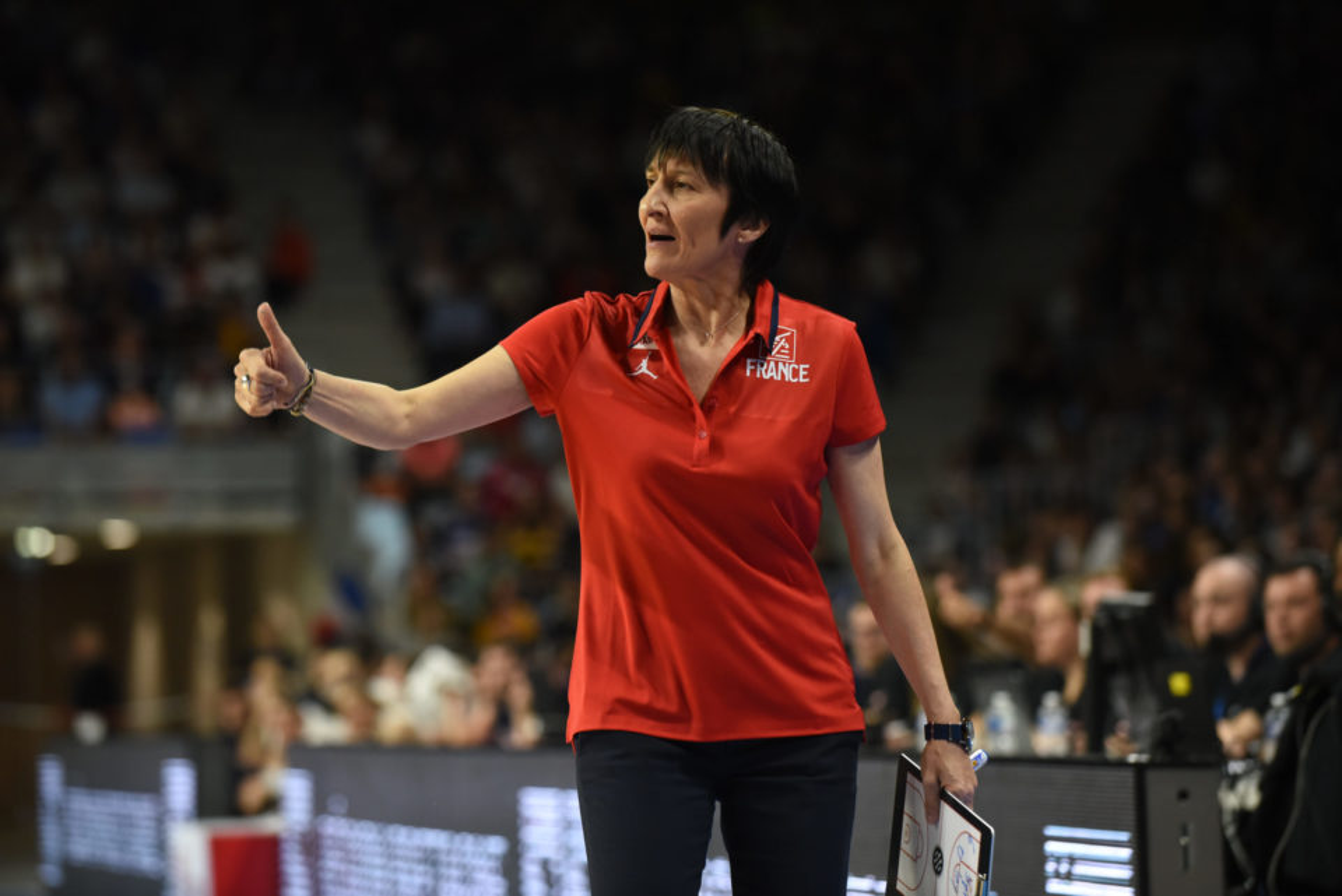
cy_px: 448
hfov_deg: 12.8
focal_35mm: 160
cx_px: 671
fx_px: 5967
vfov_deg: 8.6
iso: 2500
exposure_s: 1/1000
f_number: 4
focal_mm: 160
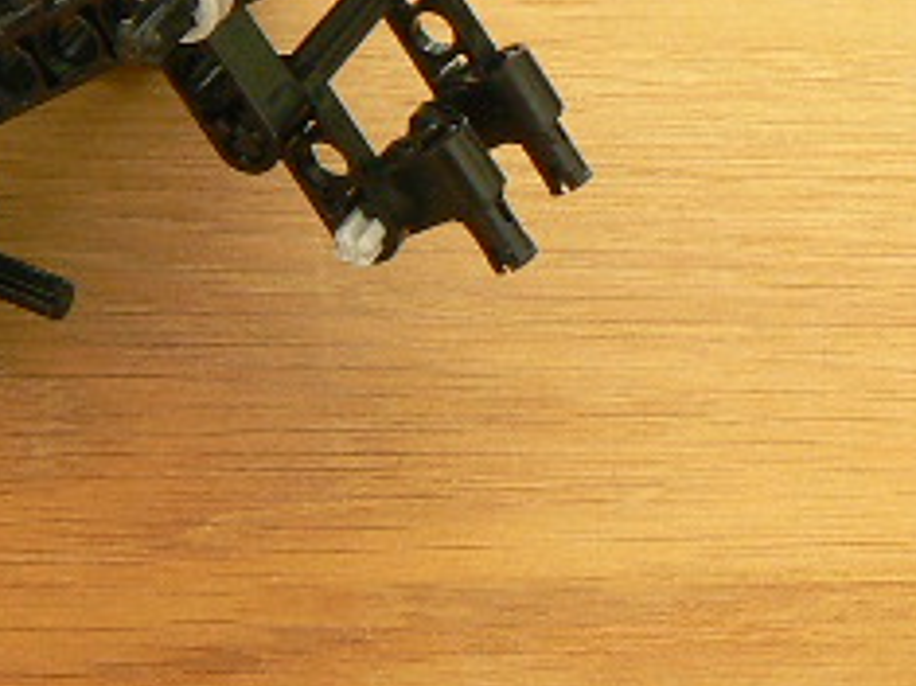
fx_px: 3597
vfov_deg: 10.7
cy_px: -90
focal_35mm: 136
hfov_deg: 13.9
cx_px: -288
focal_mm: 6.2
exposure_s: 2
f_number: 5
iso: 100
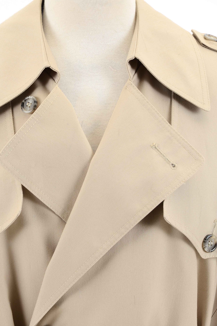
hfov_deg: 6.8
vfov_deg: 10.2
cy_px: 199
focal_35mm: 202
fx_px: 1823
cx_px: 91
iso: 160
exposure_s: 1/80
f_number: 8
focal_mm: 105
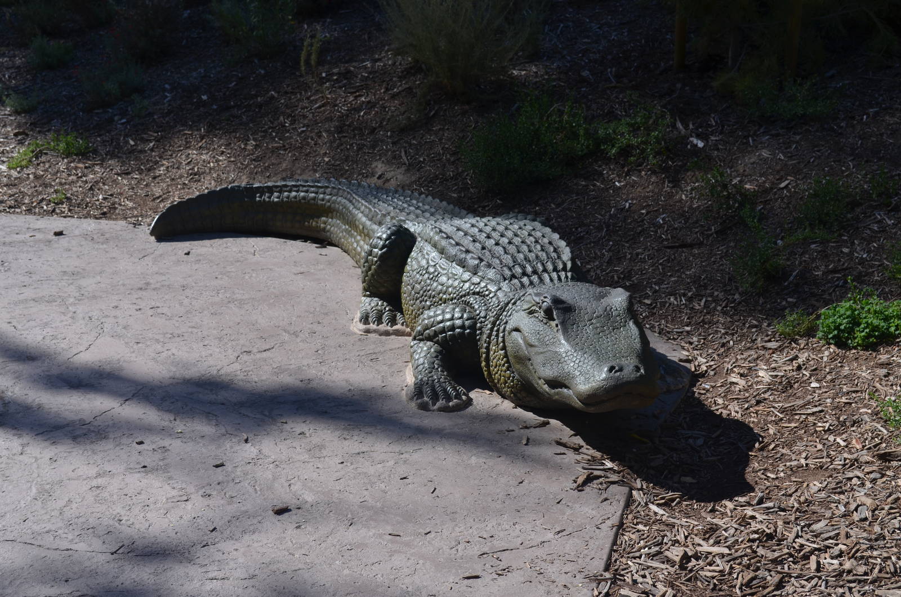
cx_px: 450
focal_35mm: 54
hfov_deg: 36.9
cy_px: 298
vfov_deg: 25.0
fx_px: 1349
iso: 100
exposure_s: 1/250
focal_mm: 36
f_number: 8
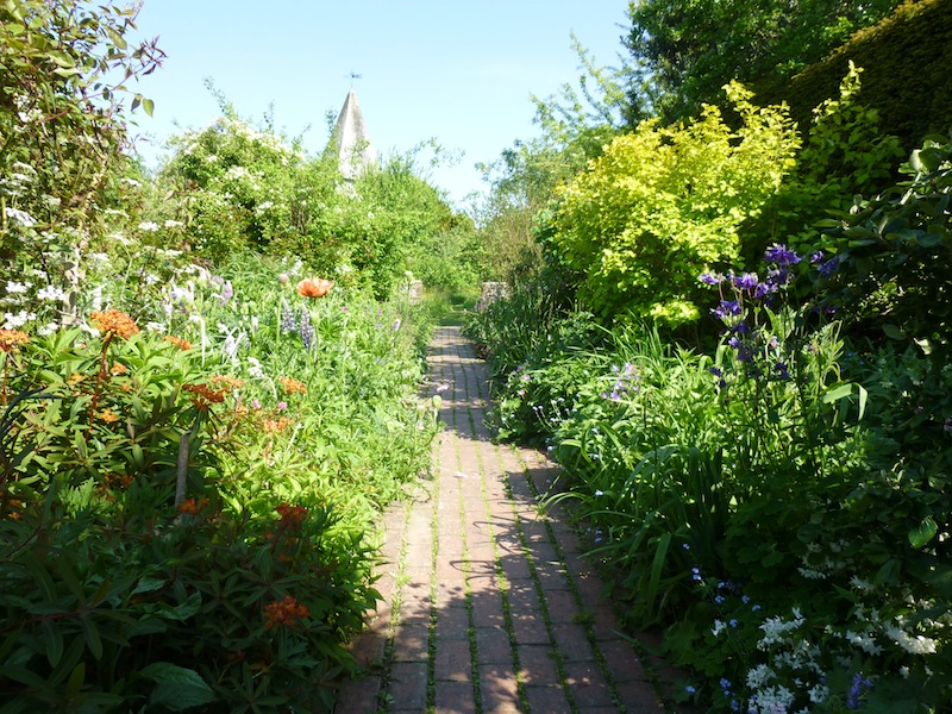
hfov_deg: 69.4
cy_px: 357
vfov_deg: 54.9
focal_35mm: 25
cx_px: 476
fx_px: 688
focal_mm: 4.5
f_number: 3.1
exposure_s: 1/400
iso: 100
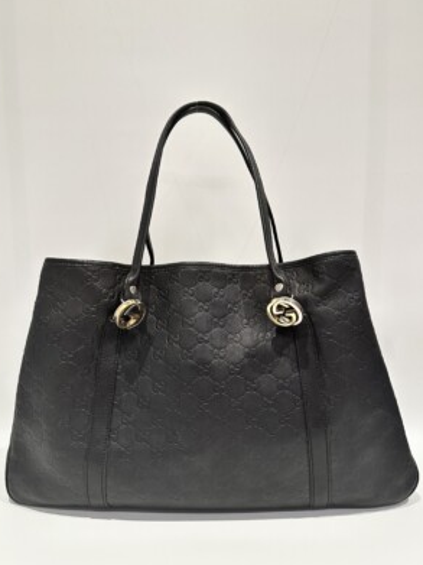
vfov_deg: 65.3
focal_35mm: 27
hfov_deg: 51.3
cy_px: 285
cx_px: 217
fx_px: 440
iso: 160
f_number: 1.78
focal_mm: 6.86
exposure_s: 1/100
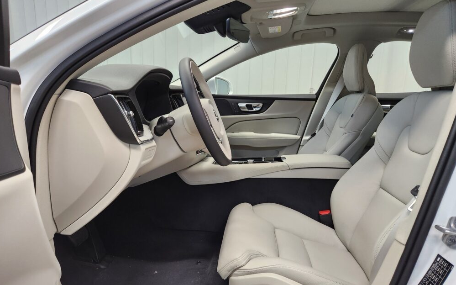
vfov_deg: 49.1
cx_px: 231
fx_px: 311
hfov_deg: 72.6
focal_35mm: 25
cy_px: 165
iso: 250
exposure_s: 1/100
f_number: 1.8
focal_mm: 5.4
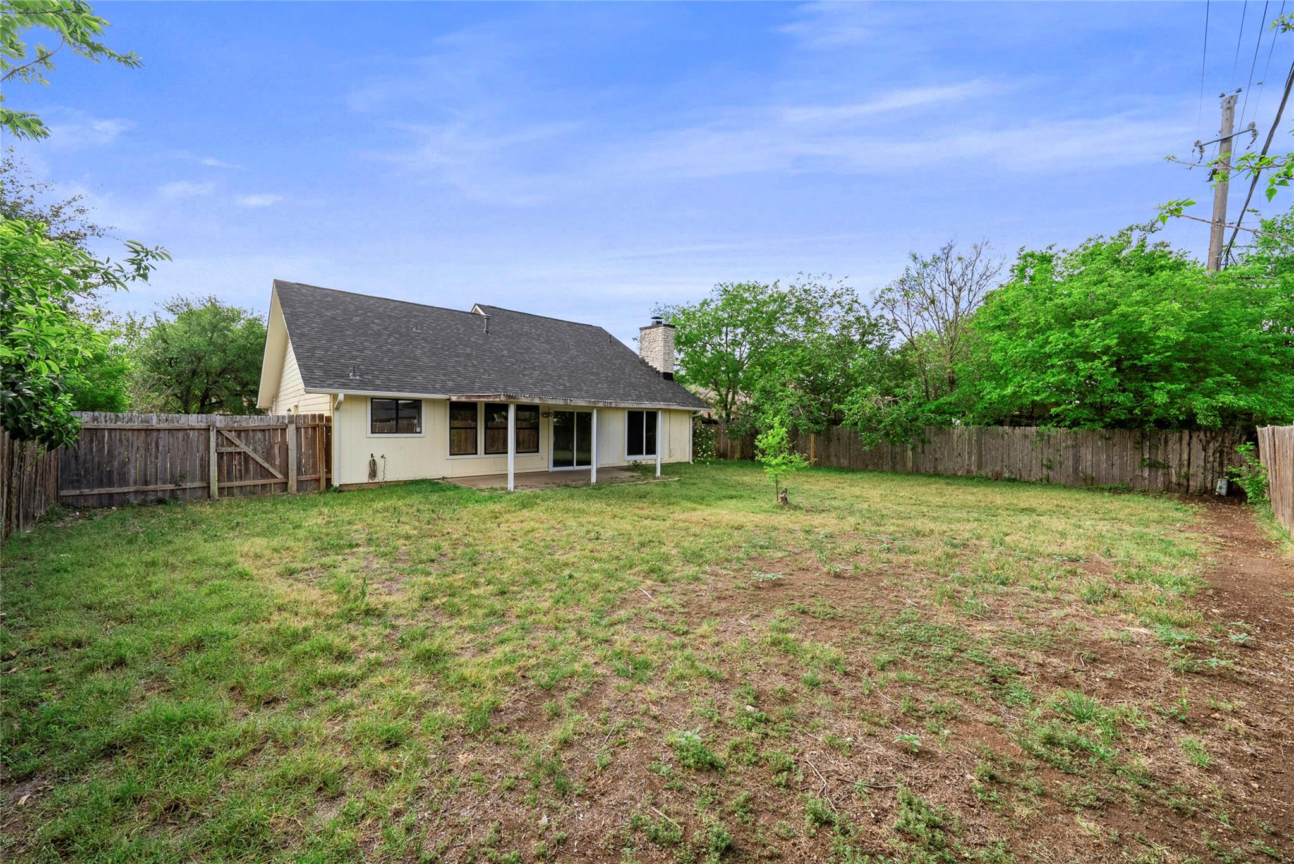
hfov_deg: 108.3
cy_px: 432
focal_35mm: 13
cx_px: 647
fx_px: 467
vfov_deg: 85.5
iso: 160
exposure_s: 1/80
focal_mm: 13
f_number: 11
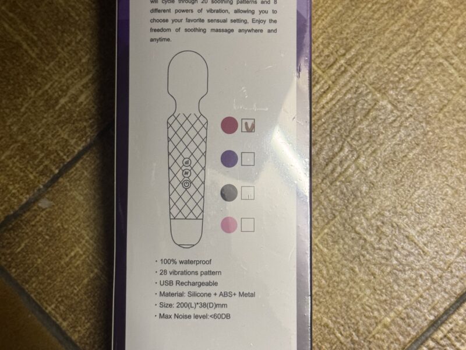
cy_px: 175
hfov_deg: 39.7
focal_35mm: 48
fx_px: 646
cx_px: 233
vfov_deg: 30.3
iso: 250
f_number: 1.78
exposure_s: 1/50
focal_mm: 6.76
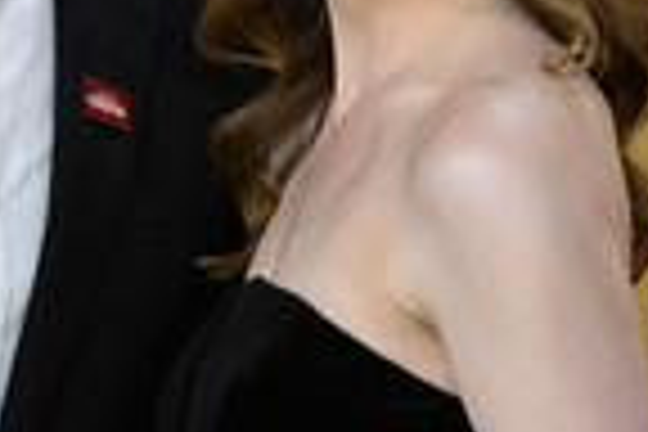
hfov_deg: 7.6
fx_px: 4842
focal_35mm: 269
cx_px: 68
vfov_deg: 5.1
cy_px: -45
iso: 2500
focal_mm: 86
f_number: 5.6
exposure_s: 1/250
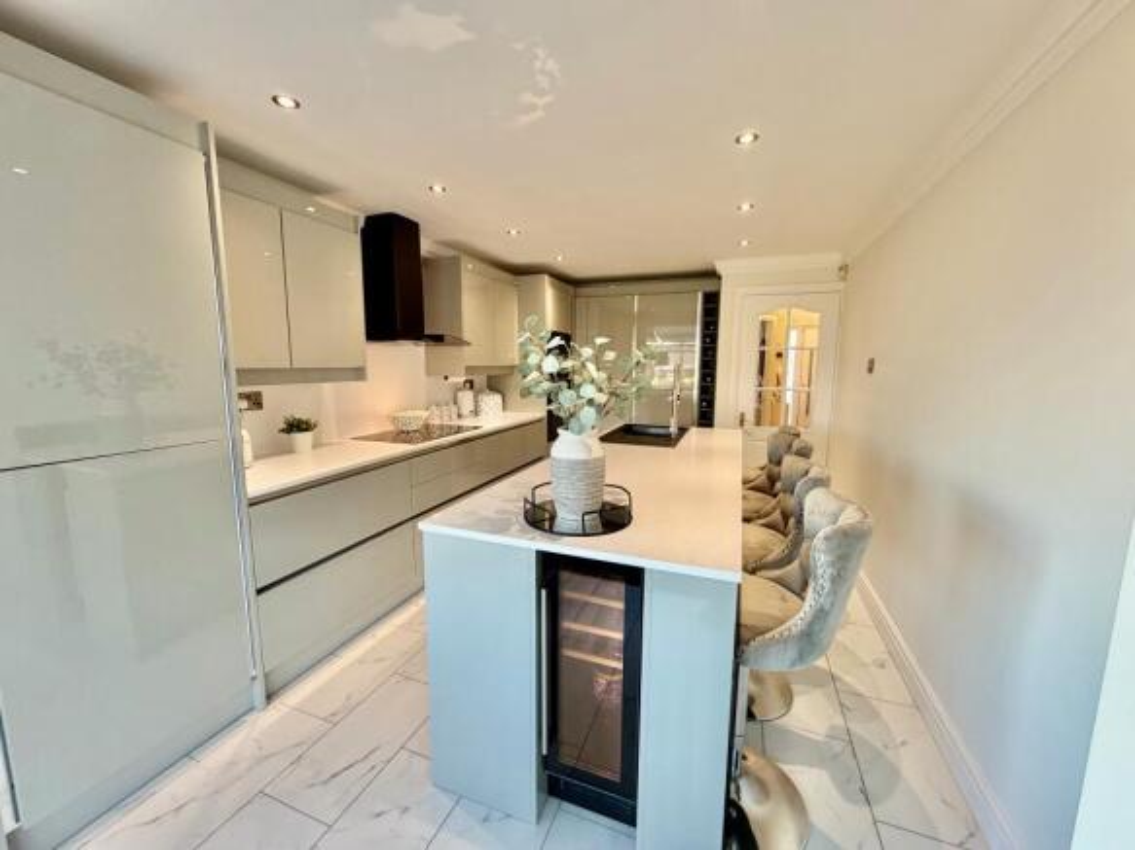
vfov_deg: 85.7
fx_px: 459
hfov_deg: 102.1
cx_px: 568
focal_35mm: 14
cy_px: 425
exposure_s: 1/121
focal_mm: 2.22
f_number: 2.2
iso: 250
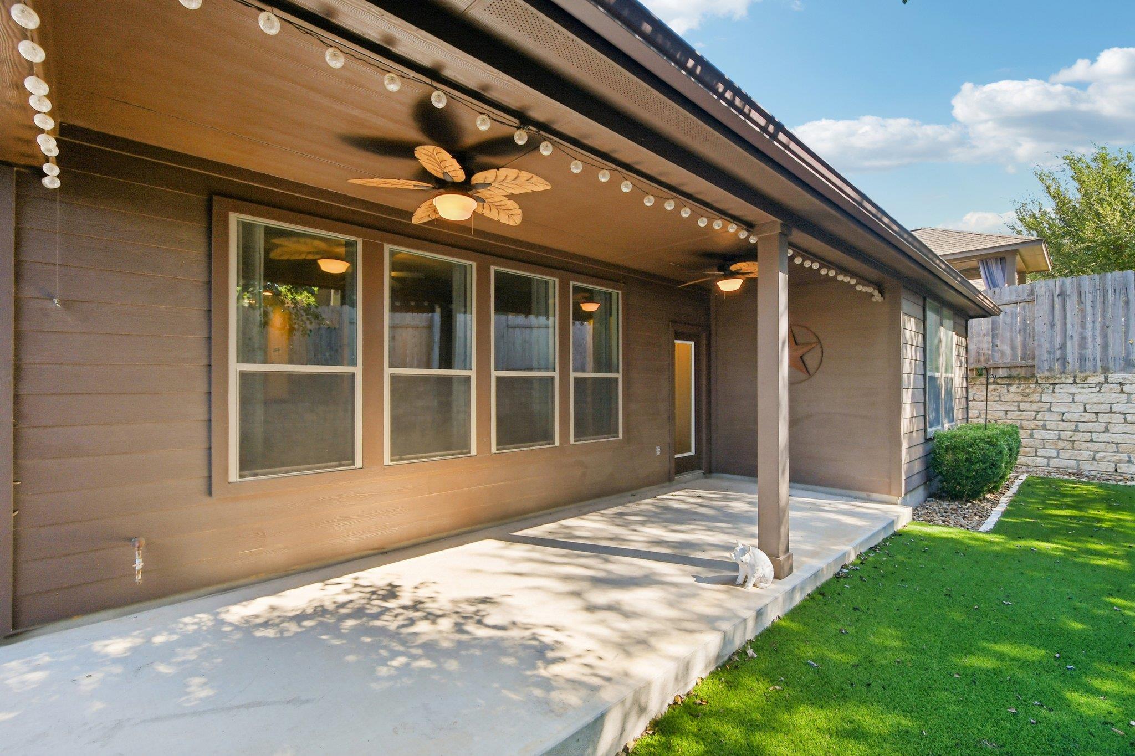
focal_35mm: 15
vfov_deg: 77.3
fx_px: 473
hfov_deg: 100.4
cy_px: 378
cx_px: 568
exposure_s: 1/160
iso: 400
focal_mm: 10
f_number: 8
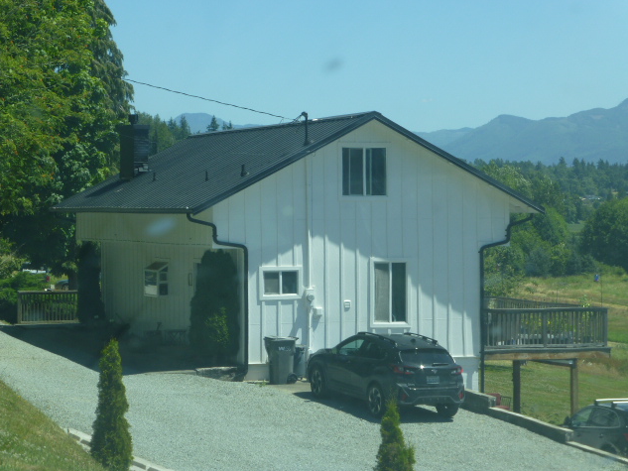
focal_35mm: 97
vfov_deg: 15.2
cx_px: 313
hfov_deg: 20.2
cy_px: 237
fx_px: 1760
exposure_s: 1/320
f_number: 5.3
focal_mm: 17.1
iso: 100
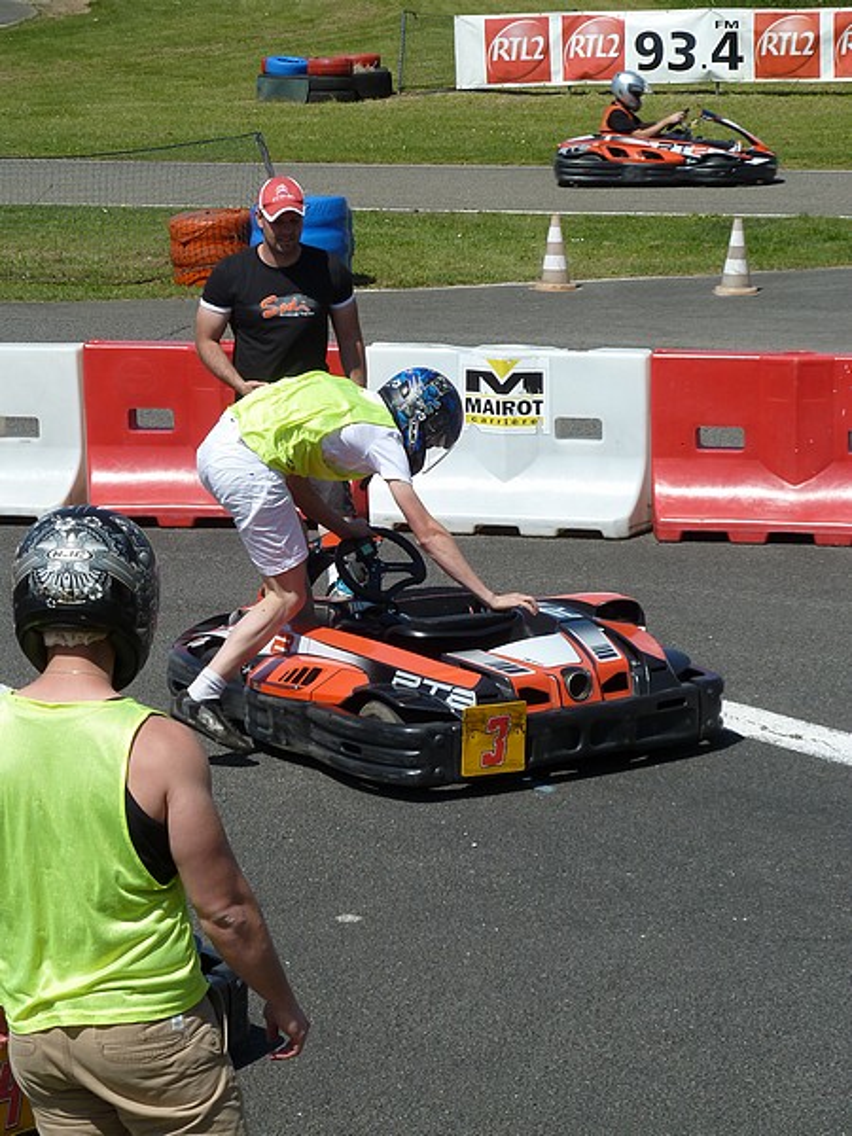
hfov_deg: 12.5
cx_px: 426
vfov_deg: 16.6
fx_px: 3905
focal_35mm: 119
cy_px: 568
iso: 80
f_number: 4.4
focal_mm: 19.5
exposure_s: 1/640
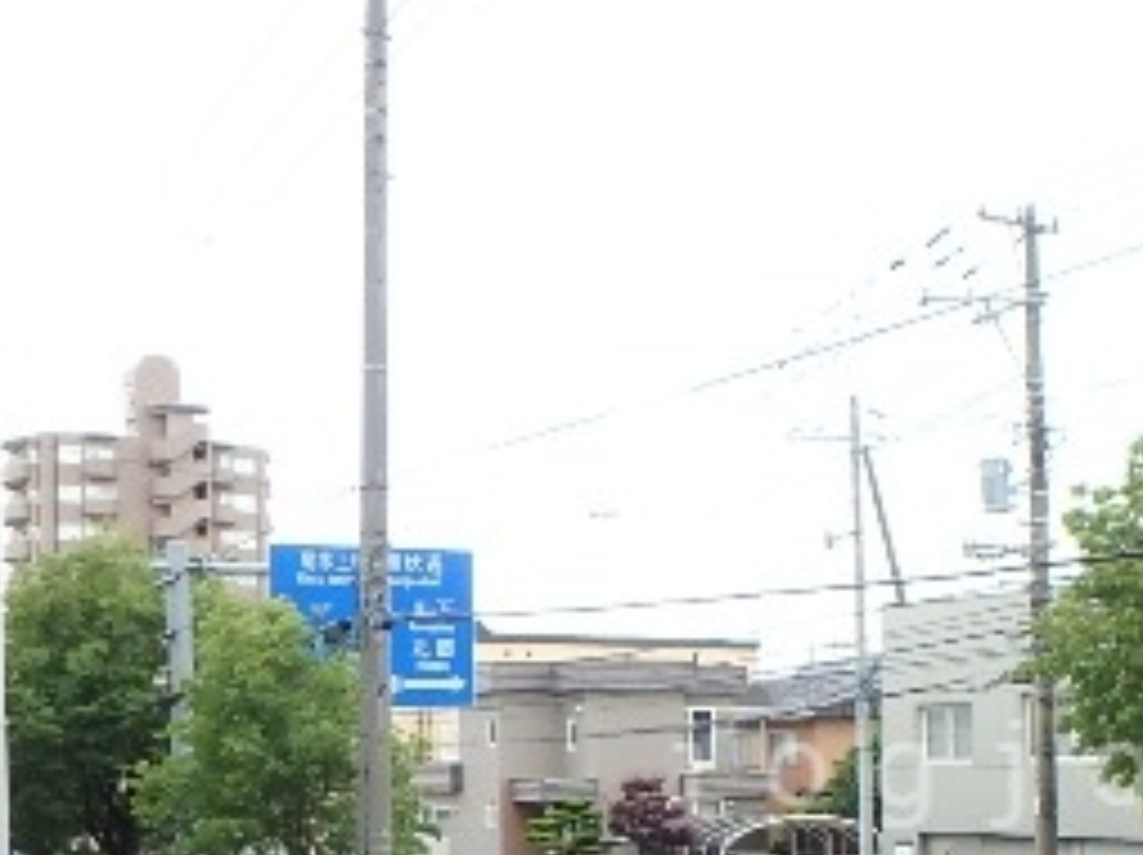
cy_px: 774
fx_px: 1748
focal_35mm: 53
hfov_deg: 34.7
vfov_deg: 26.5
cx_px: 972
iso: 125
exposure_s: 1/200
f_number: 3.5
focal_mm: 3.7
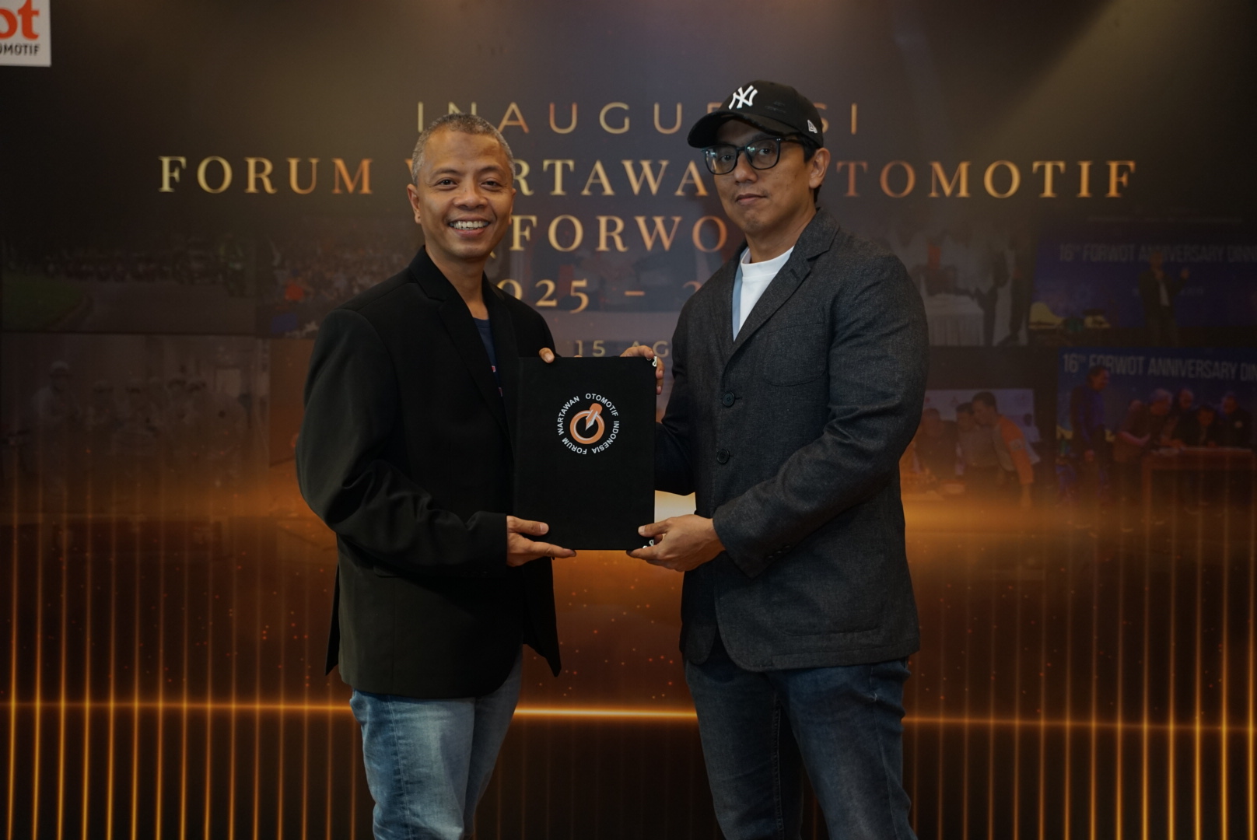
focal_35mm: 42
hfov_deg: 45.9
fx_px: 1485
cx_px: 628
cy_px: 420
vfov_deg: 31.6
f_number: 2.8
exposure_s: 1/100
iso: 1000
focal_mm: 42.5
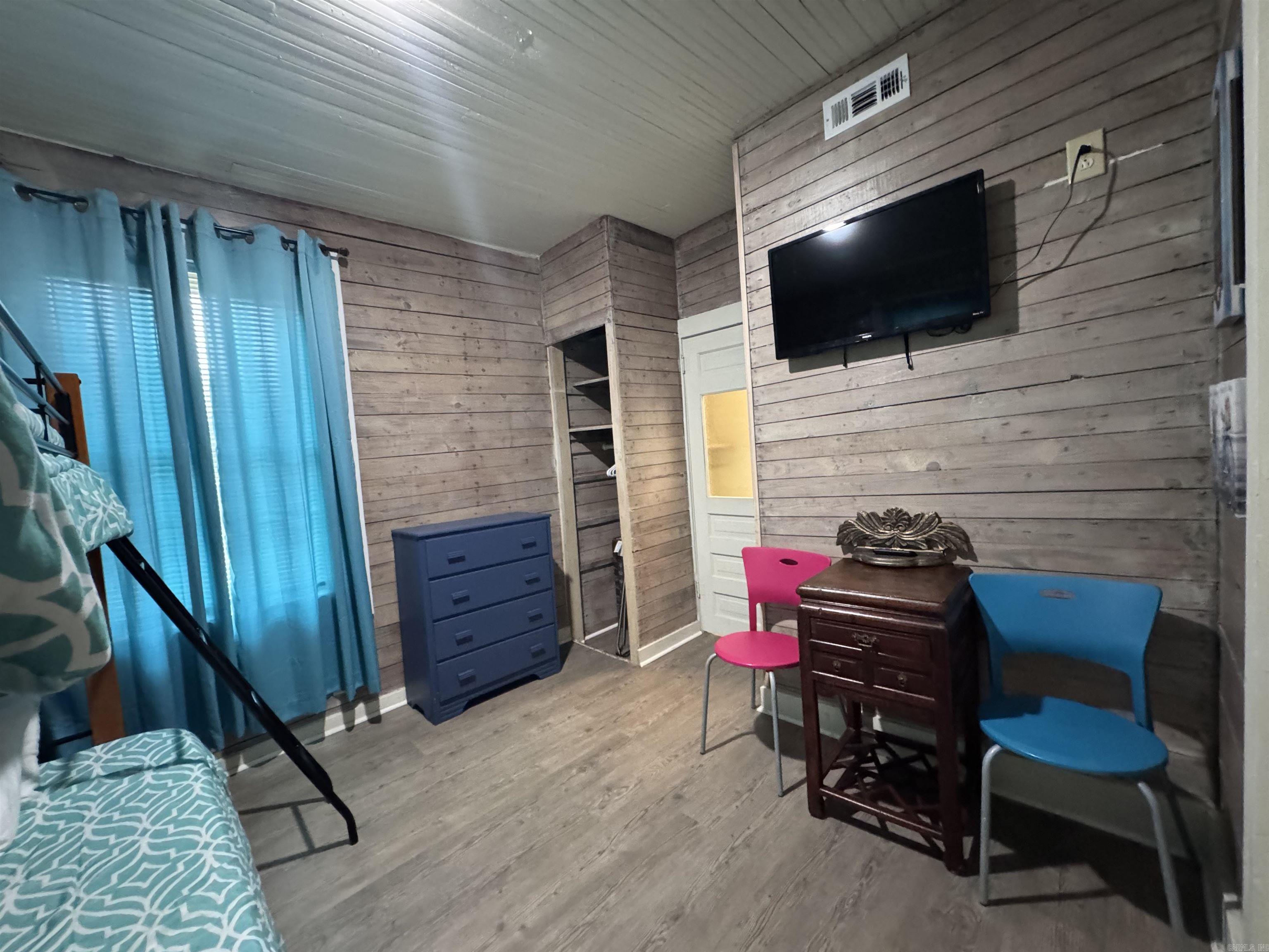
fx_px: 513
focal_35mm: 14
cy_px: 476
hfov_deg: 102.1
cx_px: 634
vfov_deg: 85.7
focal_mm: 2.22
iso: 1250
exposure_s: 1/60
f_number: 2.2
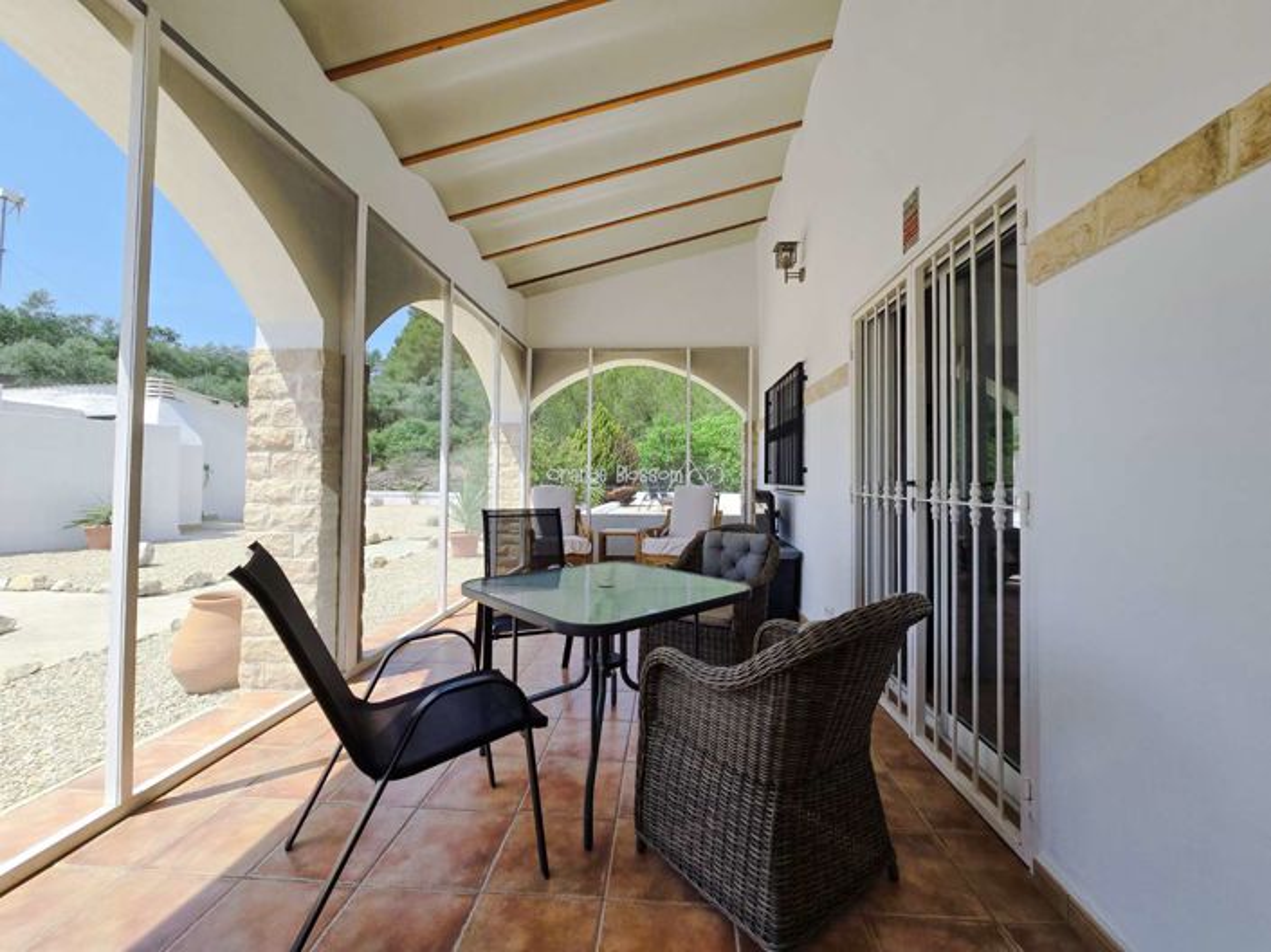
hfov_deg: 106.2
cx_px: 636
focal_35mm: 13
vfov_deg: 89.9
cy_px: 476
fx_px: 477
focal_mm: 2.2
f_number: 2.2
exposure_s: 1/929
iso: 50
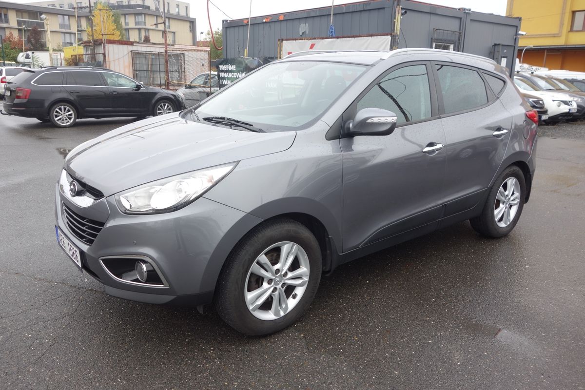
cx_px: 292
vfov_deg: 46.4
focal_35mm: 28
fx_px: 455
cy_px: 195
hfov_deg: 65.5
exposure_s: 1/100
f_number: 5
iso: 125
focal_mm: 10.4
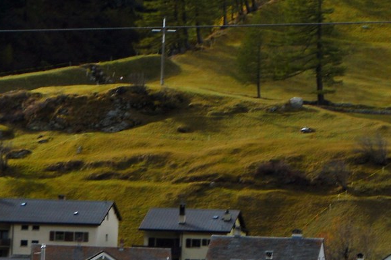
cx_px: 510
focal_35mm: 298
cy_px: -99
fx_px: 3232
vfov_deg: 4.6
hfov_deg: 6.9
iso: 100
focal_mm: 48
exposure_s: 1/125
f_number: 11
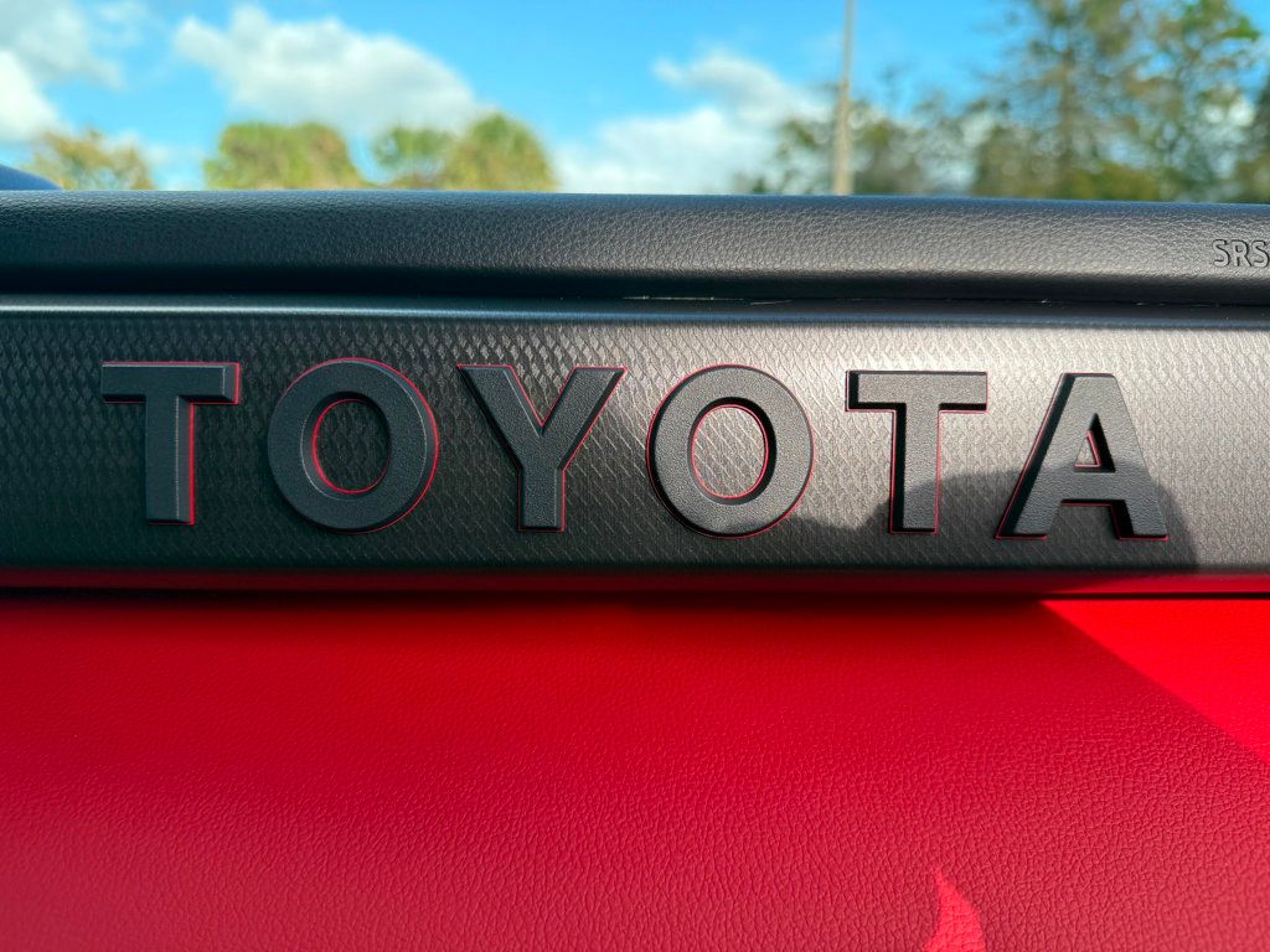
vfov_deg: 56.8
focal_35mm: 24
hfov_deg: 71.6
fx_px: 881
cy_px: 476
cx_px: 635
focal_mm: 6.76
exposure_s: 1/589
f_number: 1.78
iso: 100
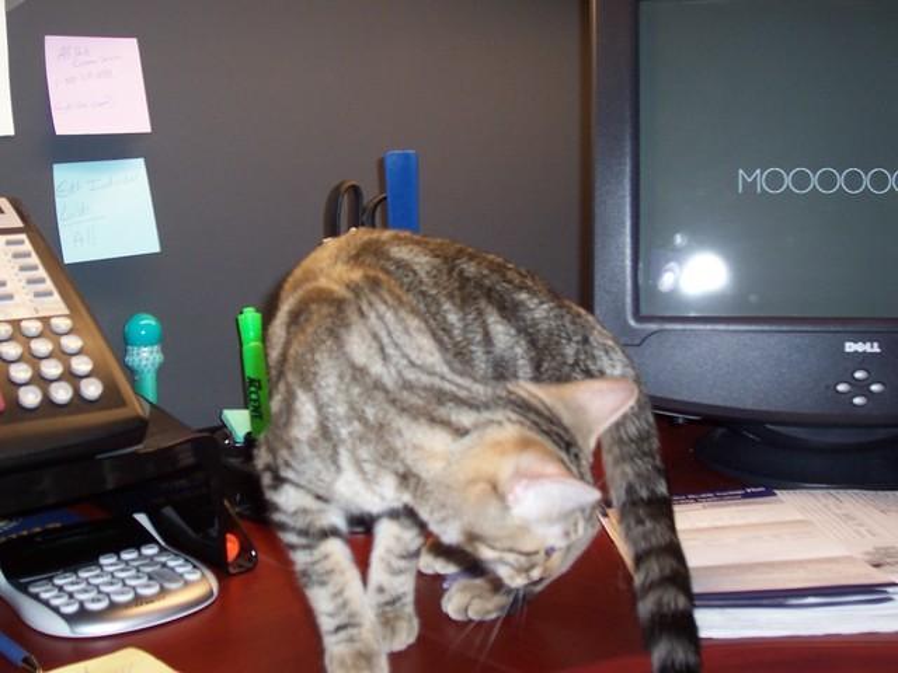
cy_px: 336
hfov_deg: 41.2
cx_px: 449
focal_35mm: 46
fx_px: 1193
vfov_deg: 31.5
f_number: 3
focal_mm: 7
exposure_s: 1/60
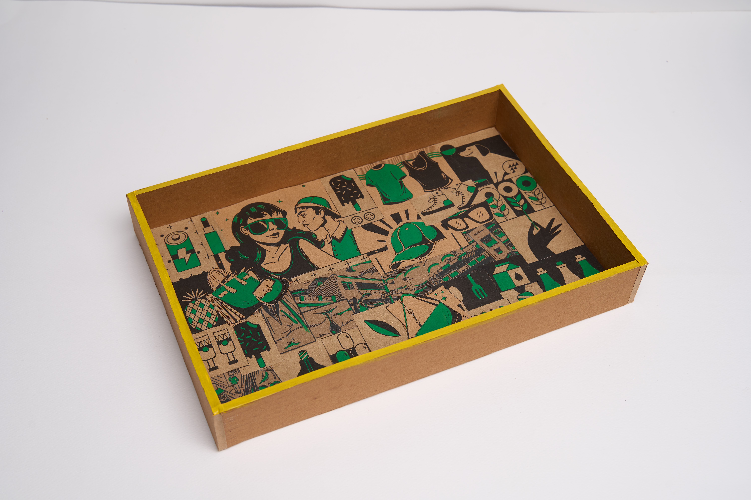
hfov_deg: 42.7
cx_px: 376
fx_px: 960
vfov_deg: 29.2
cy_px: 250
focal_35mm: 46
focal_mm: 46
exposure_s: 1/100
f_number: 8
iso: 160
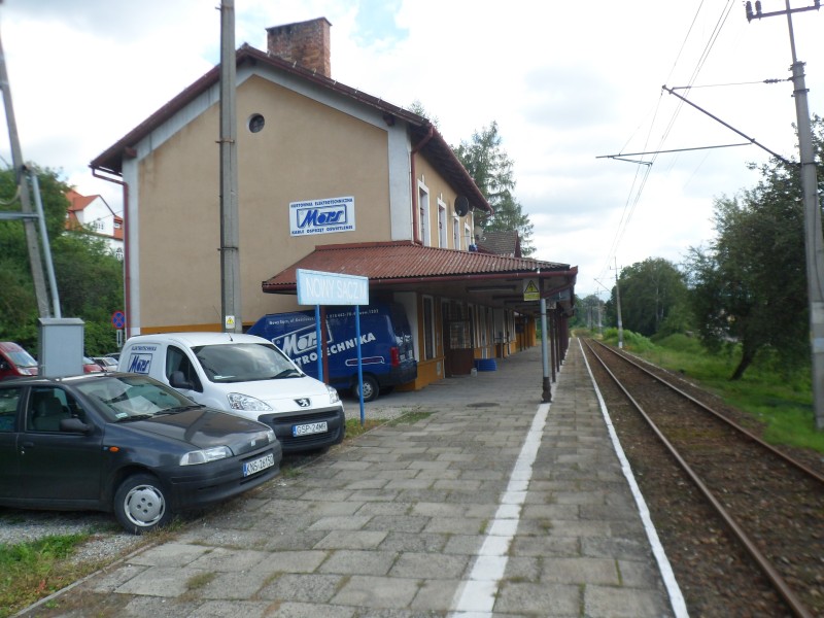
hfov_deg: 65.3
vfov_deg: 51.4
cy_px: 309
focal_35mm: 27
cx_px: 412
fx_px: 643
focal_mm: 4.9
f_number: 3.3
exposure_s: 1/250
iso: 80
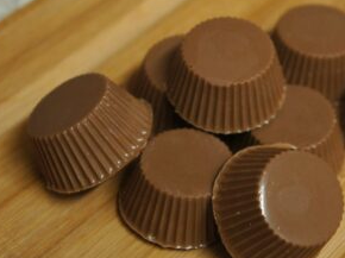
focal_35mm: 107
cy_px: 149
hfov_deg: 18.4
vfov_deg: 13.8
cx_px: 234
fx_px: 1063
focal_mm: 51
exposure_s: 1/40
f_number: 5
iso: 1600
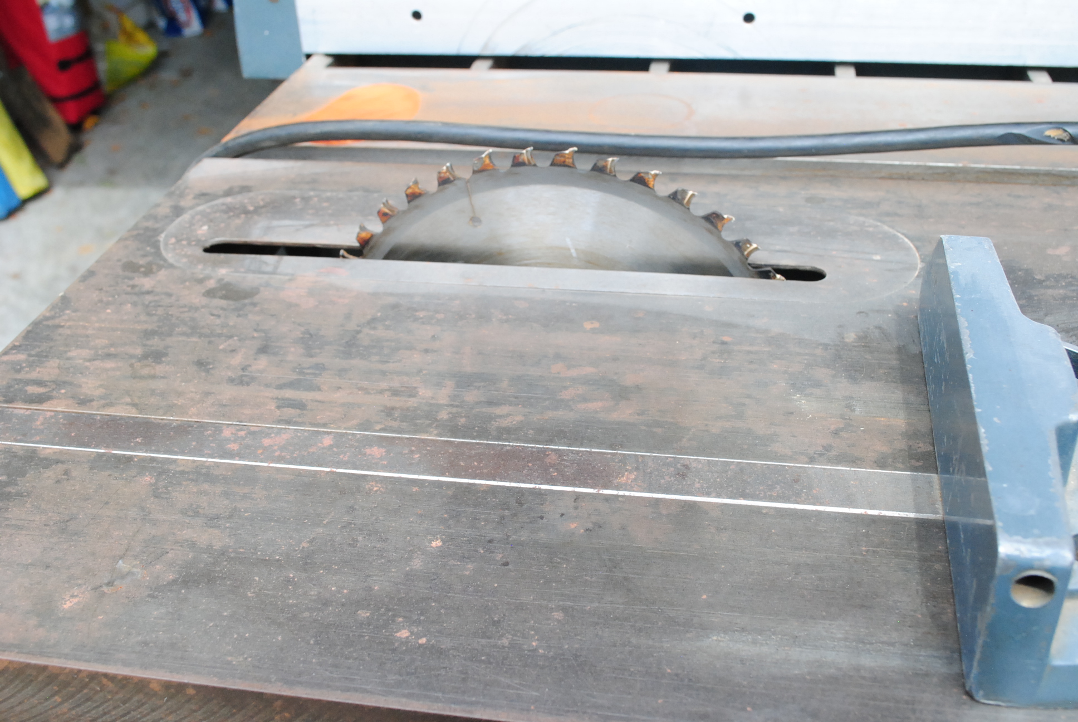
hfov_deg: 49.5
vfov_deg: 34.3
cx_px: 539
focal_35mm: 39
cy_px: 361
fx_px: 1169
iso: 800
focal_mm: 26
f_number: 8
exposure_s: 1/200
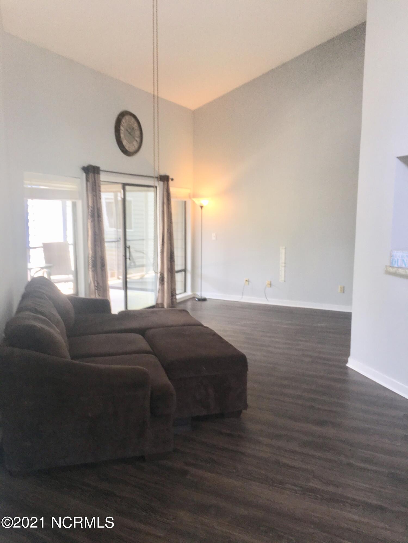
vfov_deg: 61.7
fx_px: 456
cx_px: 204
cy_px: 272
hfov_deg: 48.2
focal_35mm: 29
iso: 25
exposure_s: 1/35
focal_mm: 4.15
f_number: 2.2
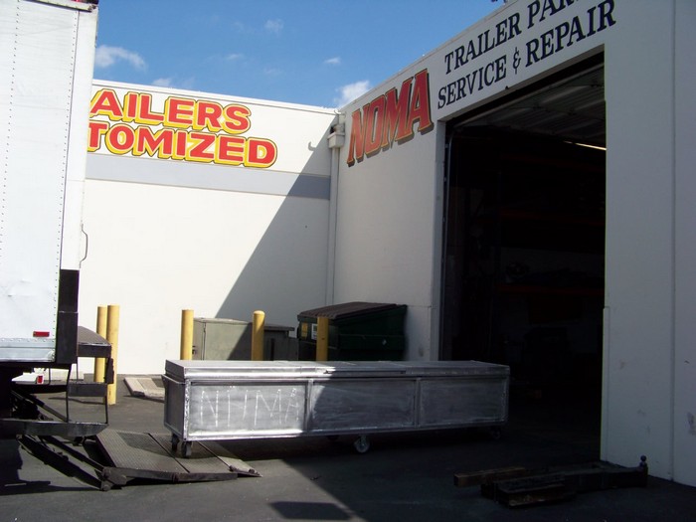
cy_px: 261
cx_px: 348
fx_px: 724
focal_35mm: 36
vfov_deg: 39.7
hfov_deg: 51.4
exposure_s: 1/640
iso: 72
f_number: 4
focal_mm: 5.85
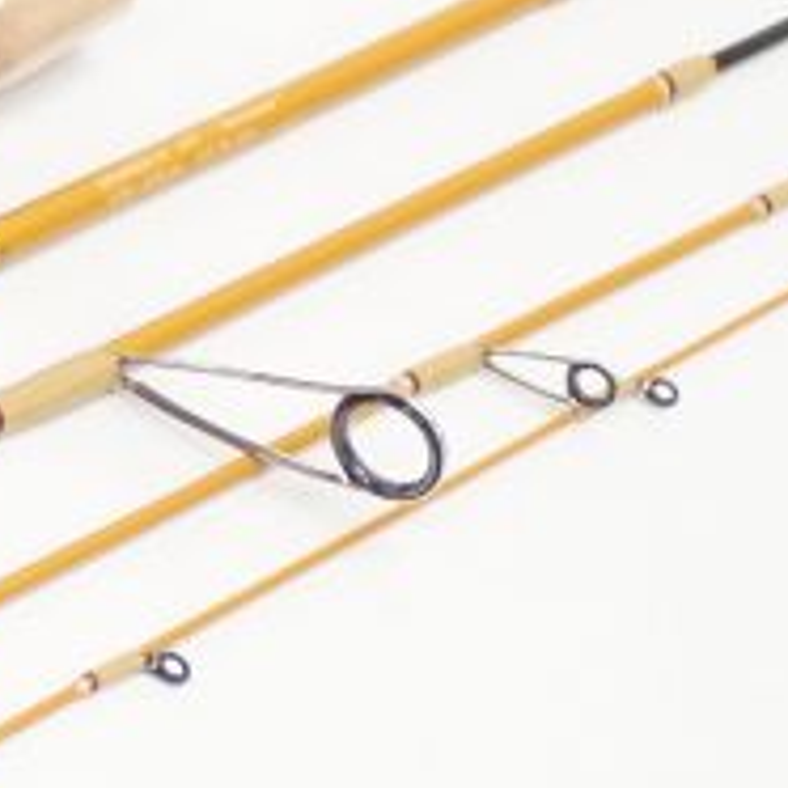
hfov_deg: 11.1
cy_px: 470
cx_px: -148
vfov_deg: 11.3
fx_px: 3966
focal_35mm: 154
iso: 200
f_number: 3.3
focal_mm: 9.65
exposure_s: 1/50
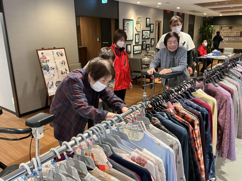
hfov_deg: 61.7
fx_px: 203
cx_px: 121
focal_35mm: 29
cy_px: 90
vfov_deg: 48.2
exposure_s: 1/60
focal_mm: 3
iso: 200
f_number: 1.8
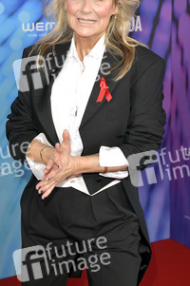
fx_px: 579
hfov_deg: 18.6
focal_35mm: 73
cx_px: 89
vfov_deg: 27.7
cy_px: 117
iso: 1600
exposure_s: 1/250
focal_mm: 55
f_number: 5.6
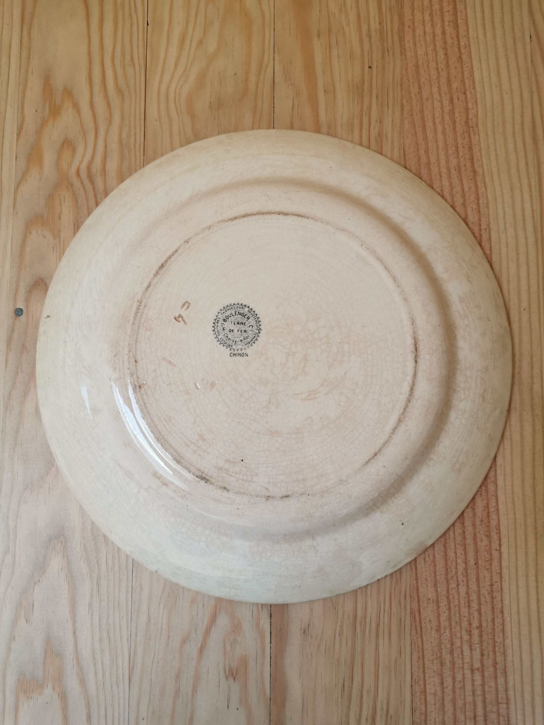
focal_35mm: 27
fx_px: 566
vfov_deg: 65.3
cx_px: 272
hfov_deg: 51.4
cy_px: 362
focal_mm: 5.58
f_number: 1.8
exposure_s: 1/50
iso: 160
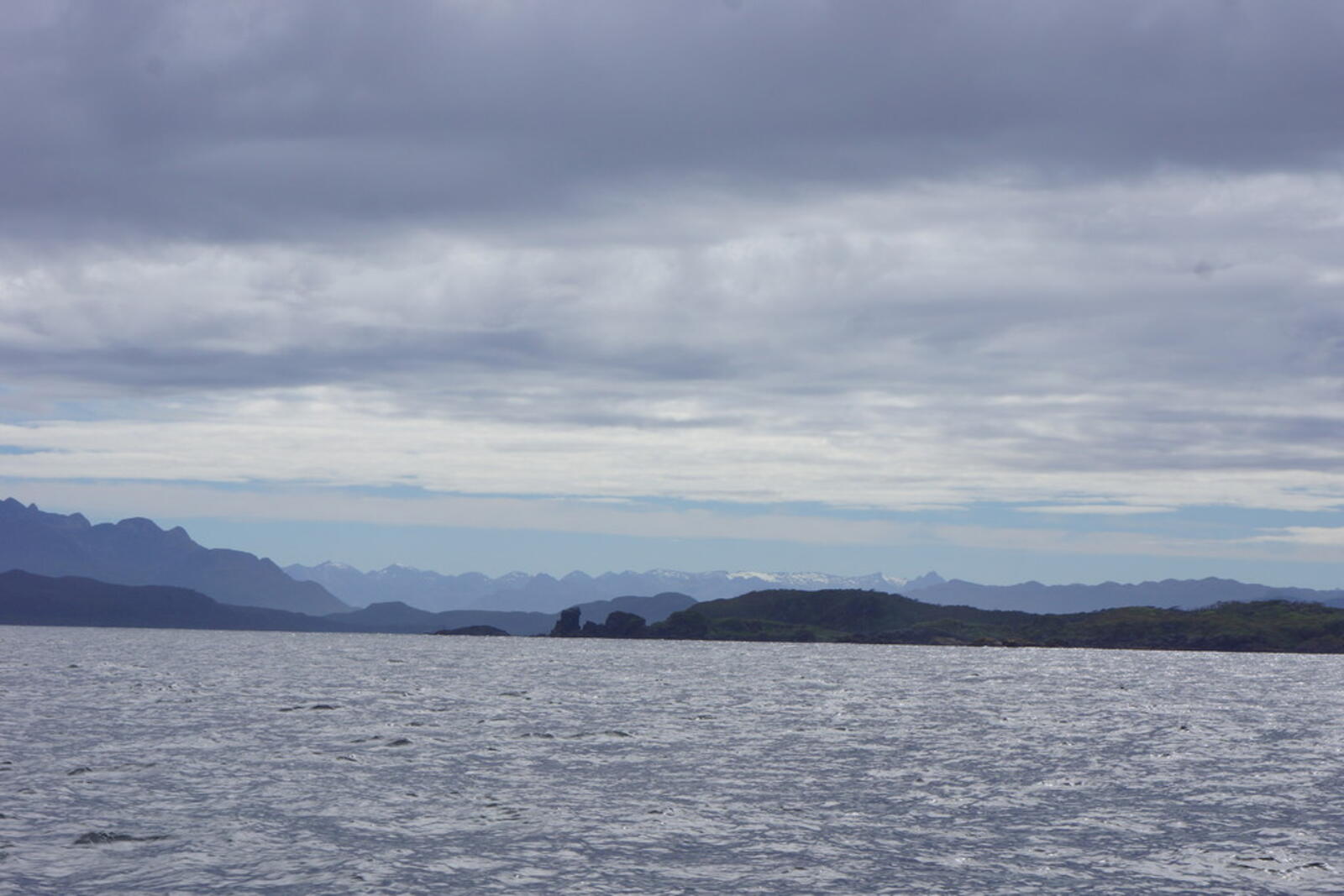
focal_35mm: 82
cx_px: 672
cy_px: 448
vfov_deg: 16.7
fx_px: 3061
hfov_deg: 24.8
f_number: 13
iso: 100
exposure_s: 1/320
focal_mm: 55
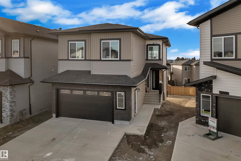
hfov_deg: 78.6
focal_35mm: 22
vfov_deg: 57.2
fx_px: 147
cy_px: 80
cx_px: 120
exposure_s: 1/2500
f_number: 2.4
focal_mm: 8.38
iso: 100
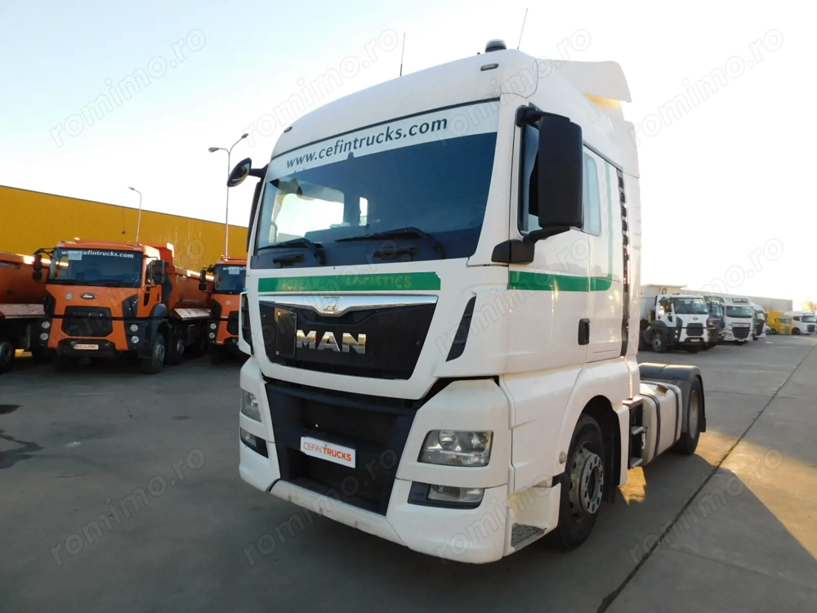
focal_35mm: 23
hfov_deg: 73.9
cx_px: 408
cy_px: 306
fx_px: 543
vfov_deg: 58.9
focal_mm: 4
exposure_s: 1/400
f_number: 3
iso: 125
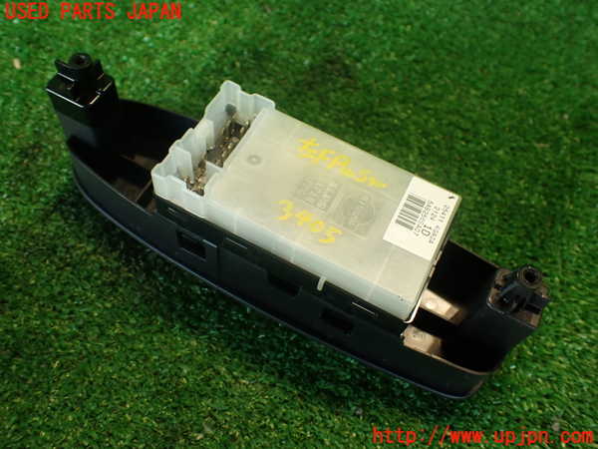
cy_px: 224
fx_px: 553
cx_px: 299
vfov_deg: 44.2
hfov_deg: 56.8
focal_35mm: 32
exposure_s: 1/40
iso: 200
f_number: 2.4
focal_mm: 5.79
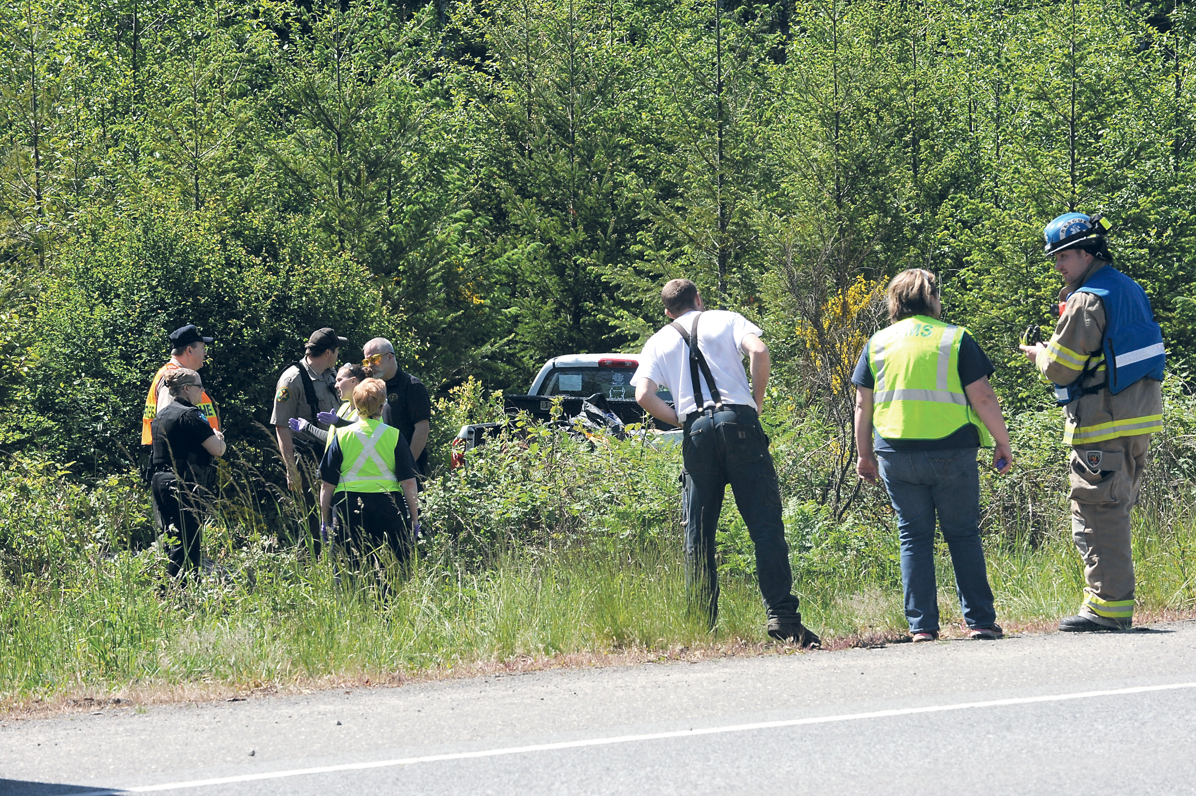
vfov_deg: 11.0
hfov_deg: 16.4
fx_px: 4150
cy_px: 398
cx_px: 598
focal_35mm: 125
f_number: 13
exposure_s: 1/640
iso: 640
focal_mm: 125
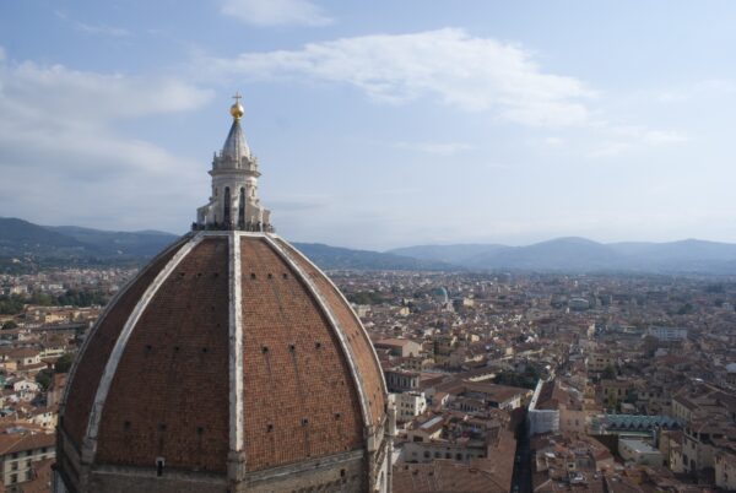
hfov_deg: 67.3
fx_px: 553
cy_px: 246
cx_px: 368
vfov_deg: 48.1
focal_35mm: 27
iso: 100
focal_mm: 18
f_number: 10
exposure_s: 1/250
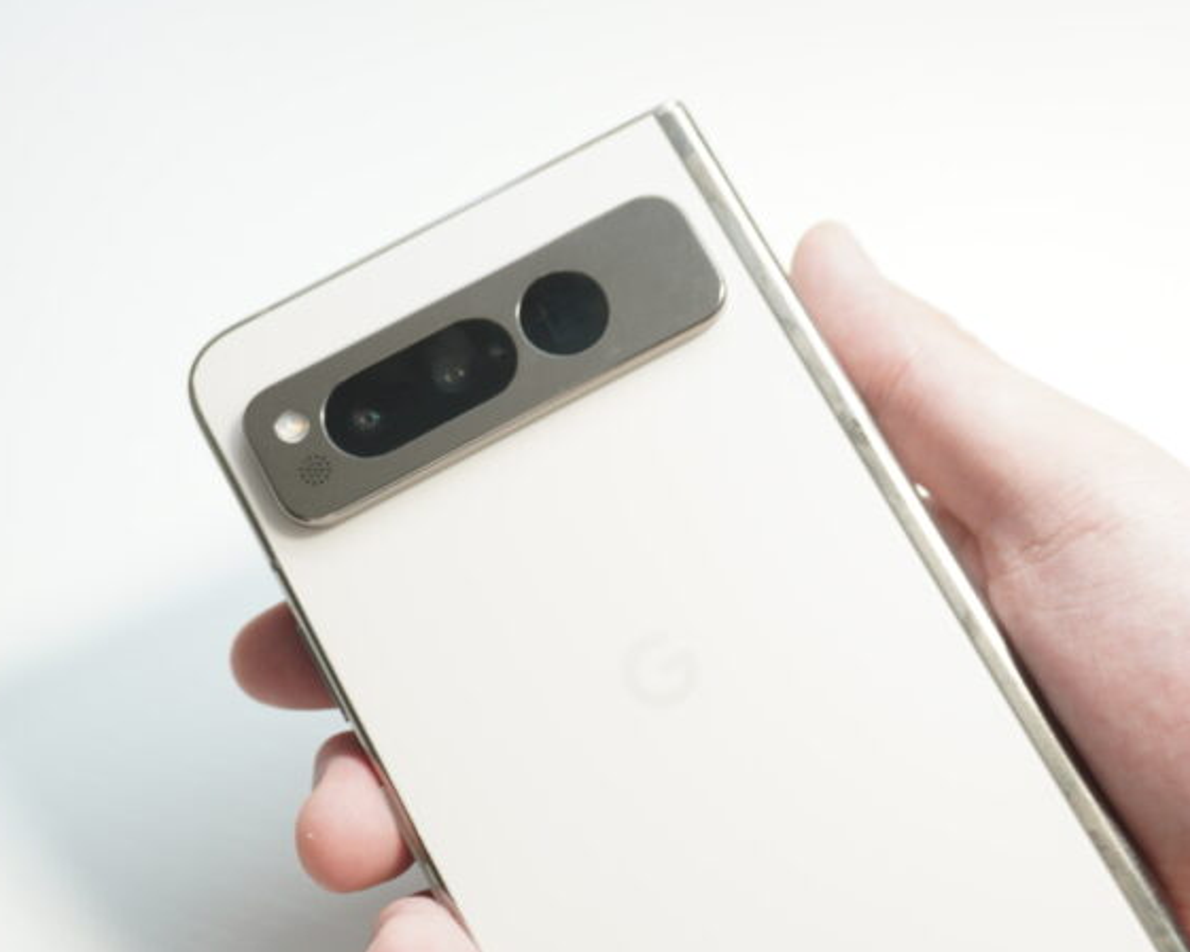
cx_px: 651
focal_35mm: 49
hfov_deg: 38.1
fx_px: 1721
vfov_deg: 30.5
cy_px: 699
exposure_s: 1/30
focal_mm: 19
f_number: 4
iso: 200
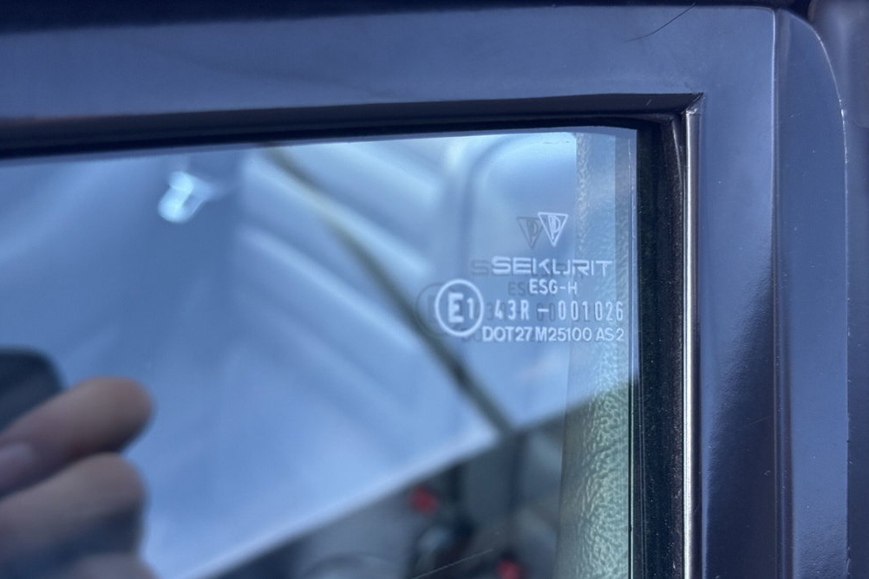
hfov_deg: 38.9
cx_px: 434
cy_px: 284
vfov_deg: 26.5
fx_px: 1231
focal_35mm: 51
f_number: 1.78
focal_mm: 6.76
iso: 125
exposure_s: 1/145
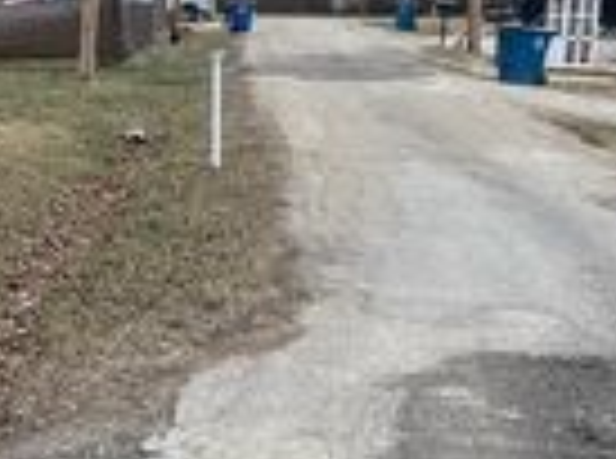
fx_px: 1455
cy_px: 182
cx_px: -214
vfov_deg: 17.9
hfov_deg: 21.3
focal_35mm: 82
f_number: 1.8
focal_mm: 4.25
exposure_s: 1/934
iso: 32
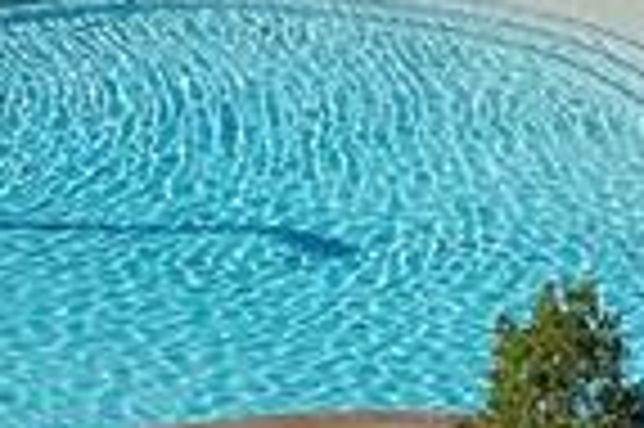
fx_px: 2823
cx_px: -41
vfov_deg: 8.5
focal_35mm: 158
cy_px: 547
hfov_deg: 12.8
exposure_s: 1/30
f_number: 7.1
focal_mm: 22
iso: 200
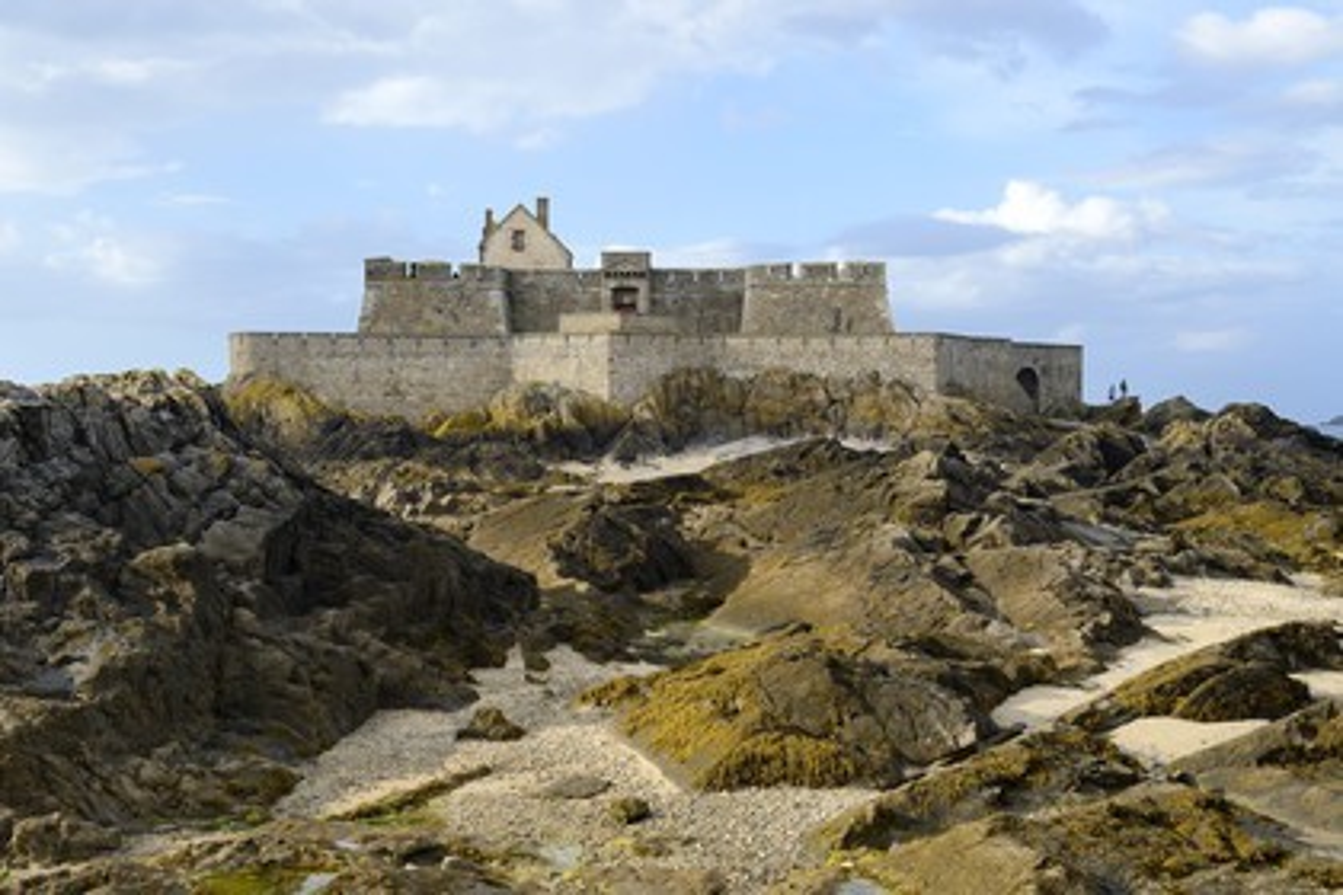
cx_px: 672
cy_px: 448
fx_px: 1791
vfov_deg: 28.1
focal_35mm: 48
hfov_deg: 41.1
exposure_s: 1/250
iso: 200
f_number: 8
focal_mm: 48
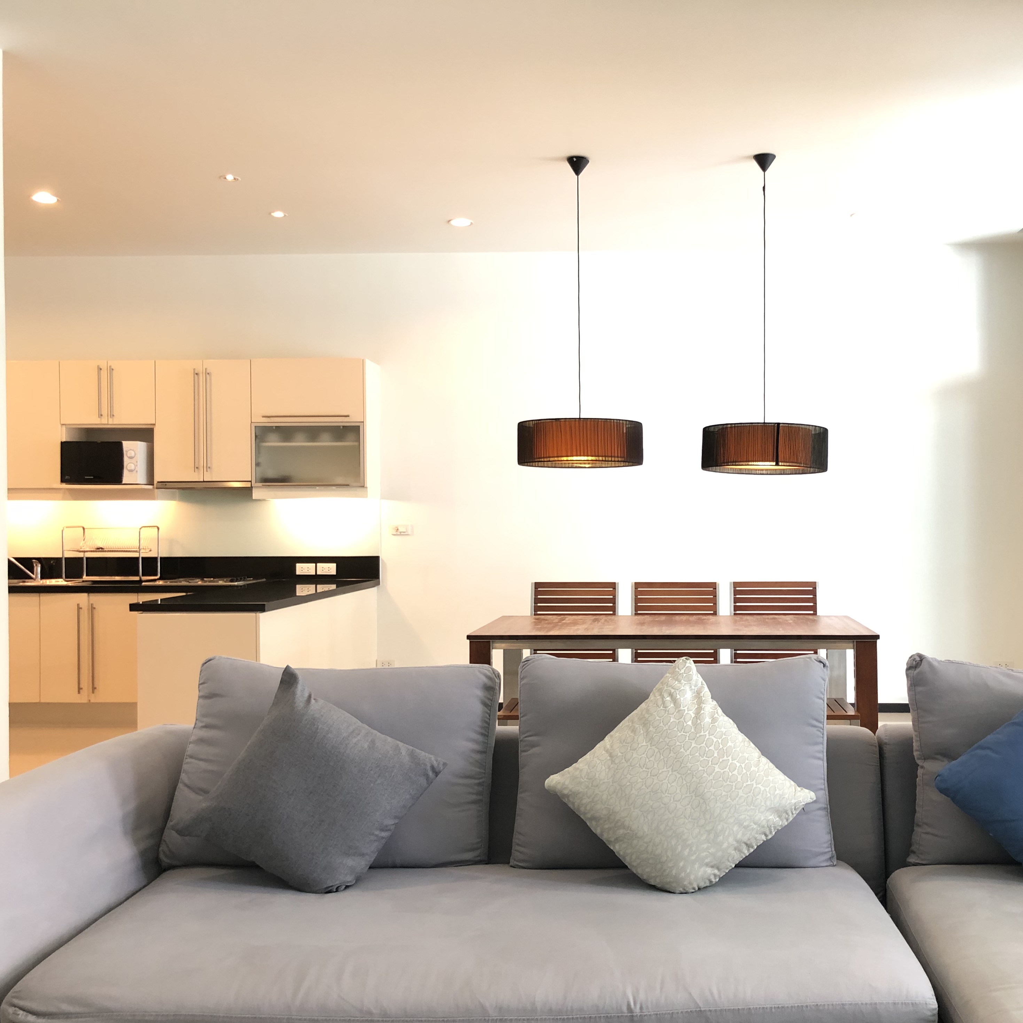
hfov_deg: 48.0
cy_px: 526
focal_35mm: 34
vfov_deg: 48.4
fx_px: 1137
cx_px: 635
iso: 64
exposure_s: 1/17
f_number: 1.8
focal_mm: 4
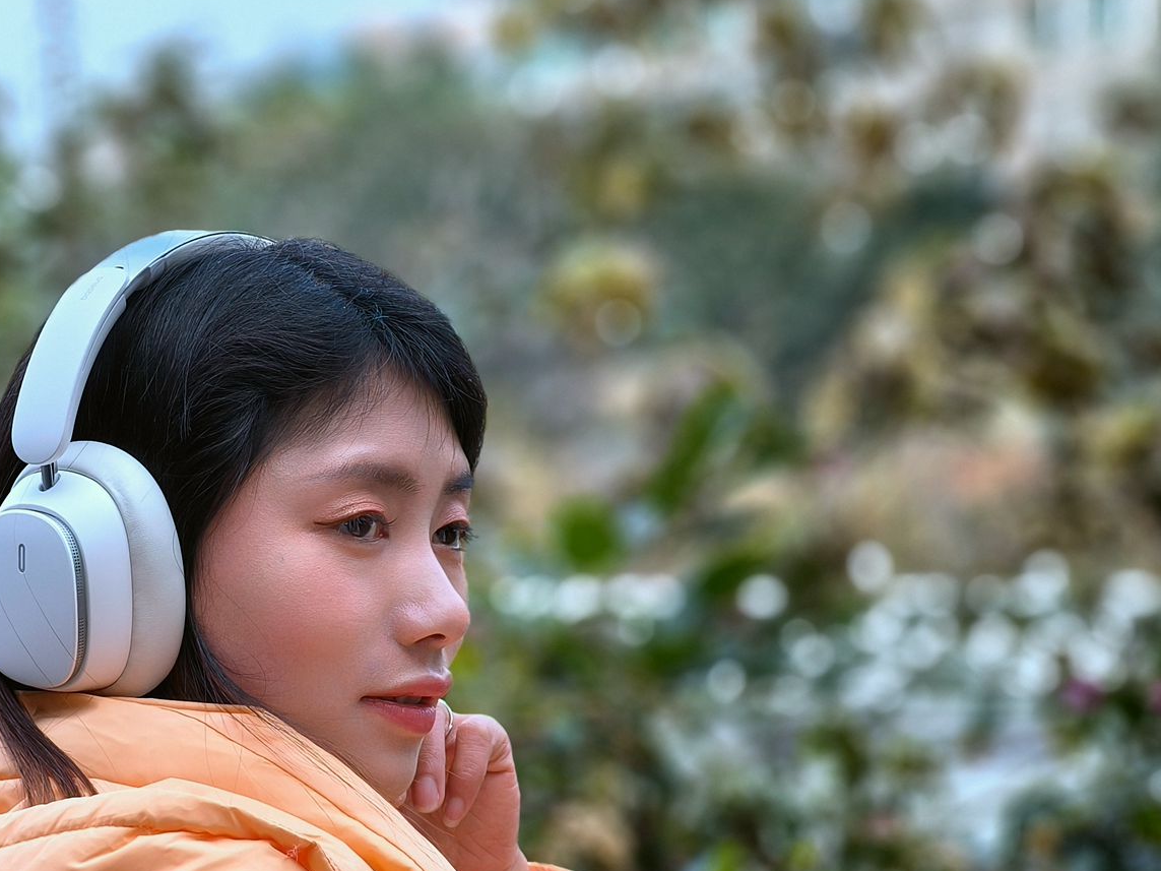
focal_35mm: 74
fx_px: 2482
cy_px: 579
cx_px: 385
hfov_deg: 26.2
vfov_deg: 19.8
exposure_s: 1/163
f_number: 4.5
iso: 50
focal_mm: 7.08
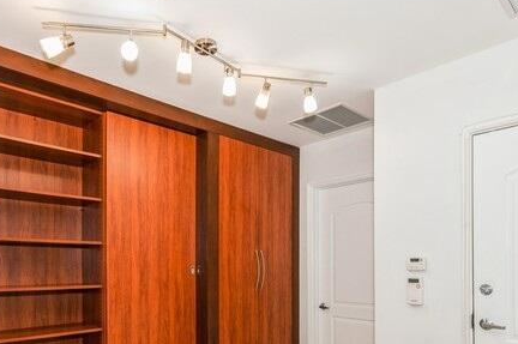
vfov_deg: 48.9
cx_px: 235
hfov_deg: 71.4
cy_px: 264
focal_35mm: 25
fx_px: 359
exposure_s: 1/15
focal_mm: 12
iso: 160
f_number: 8
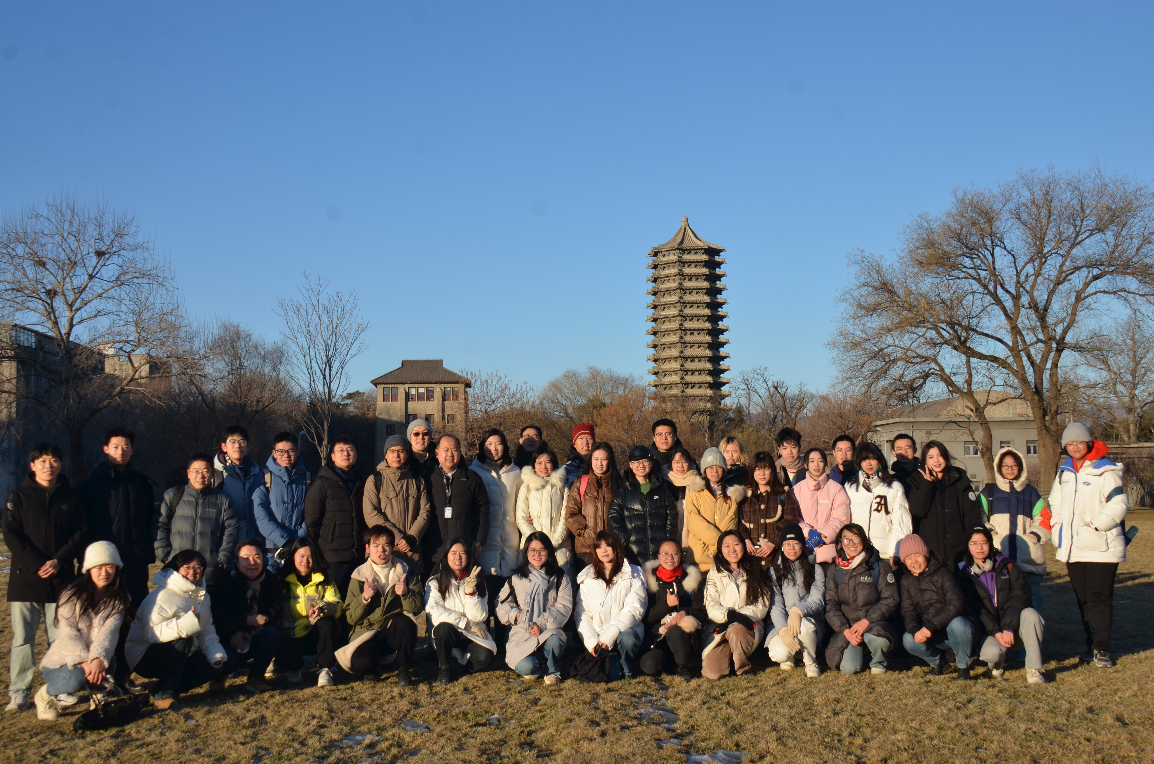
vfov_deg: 31.8
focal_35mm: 42
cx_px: 577
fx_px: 1344
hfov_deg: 46.5
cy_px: 382
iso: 140
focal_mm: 28
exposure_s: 1/250
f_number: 8
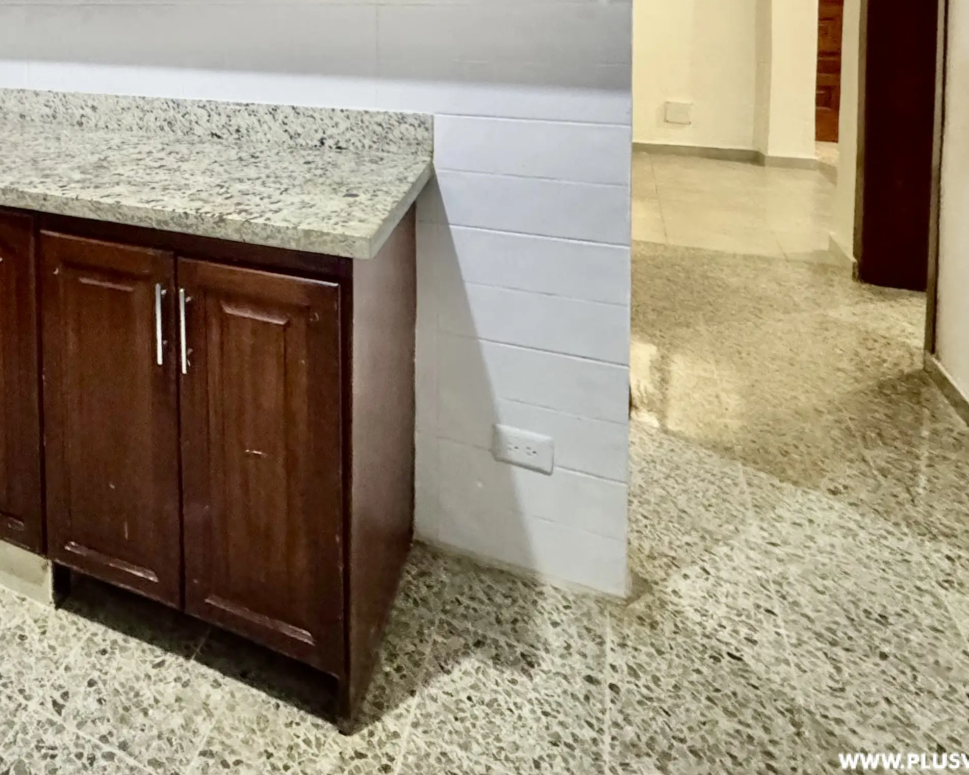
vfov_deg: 43.7
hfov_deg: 53.3
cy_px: 23
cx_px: 106
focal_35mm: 29
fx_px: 832
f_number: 2.2
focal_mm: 2.22
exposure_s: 1/40
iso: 1000
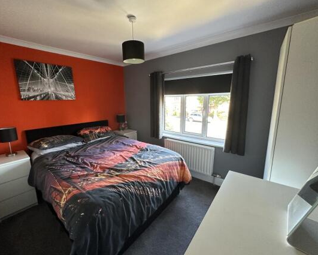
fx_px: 141
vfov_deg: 84.1
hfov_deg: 96.7
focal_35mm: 15
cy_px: 127
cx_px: 149
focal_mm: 2.22
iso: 250
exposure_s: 1/99
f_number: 2.2
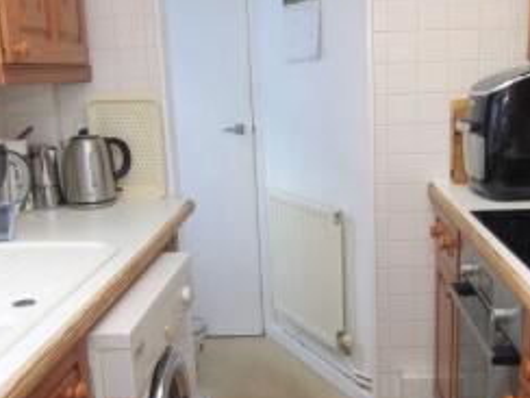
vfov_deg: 33.6
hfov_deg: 43.7
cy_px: 210
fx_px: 658
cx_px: 312
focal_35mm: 43
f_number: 4
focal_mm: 9
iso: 100
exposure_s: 1/60
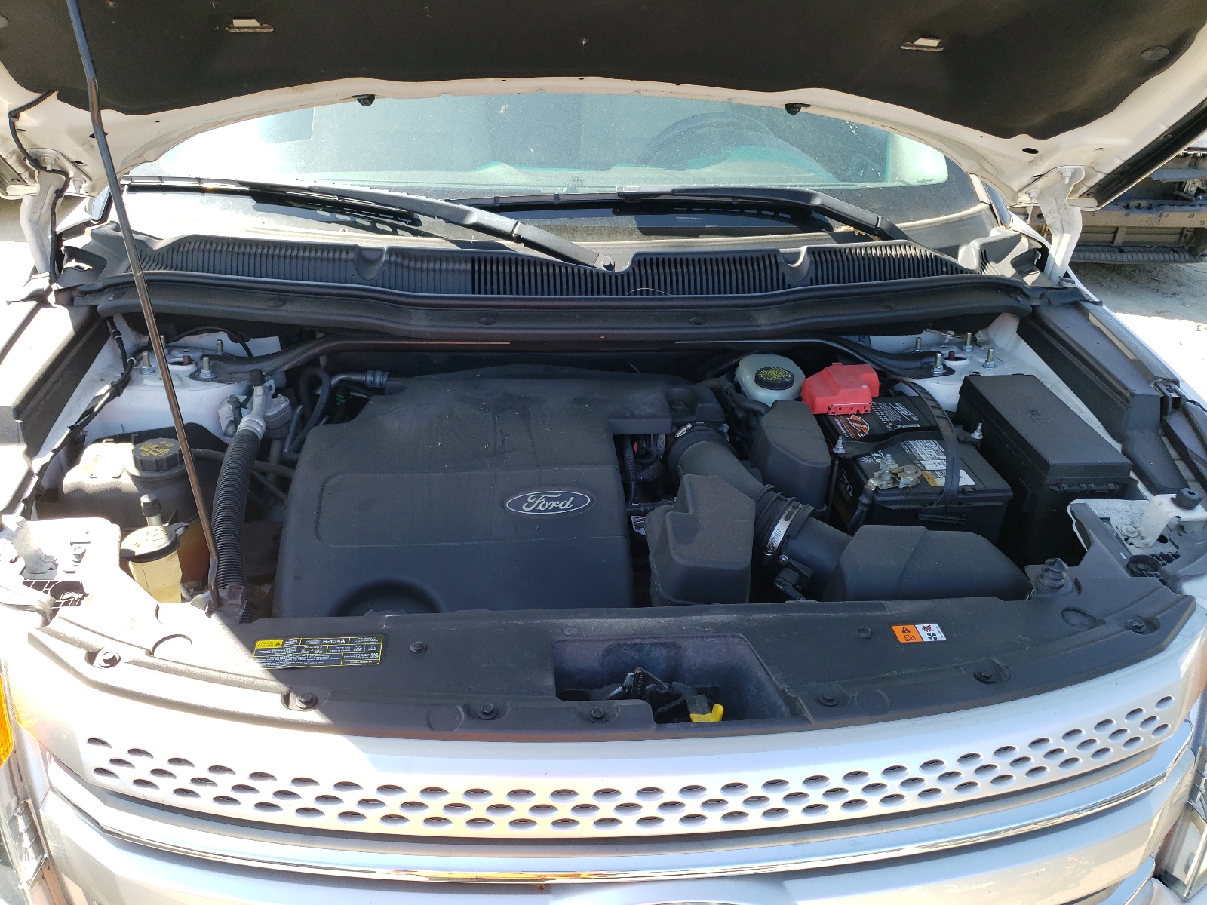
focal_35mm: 26
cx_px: 604
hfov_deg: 67.3
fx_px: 907
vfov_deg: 53.1
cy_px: 452
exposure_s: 1/417
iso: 50
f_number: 1.5
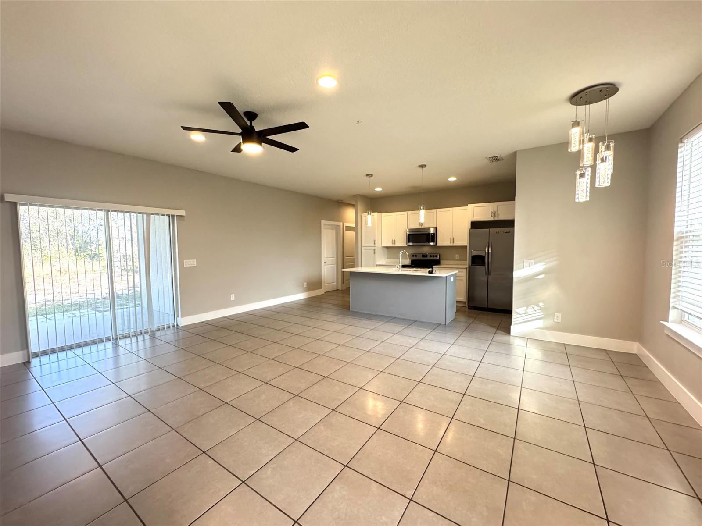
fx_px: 284
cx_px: 351
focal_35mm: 14
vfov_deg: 85.7
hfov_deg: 102.1
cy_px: 263
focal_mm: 2.22
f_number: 2.2
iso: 320
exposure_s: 1/120
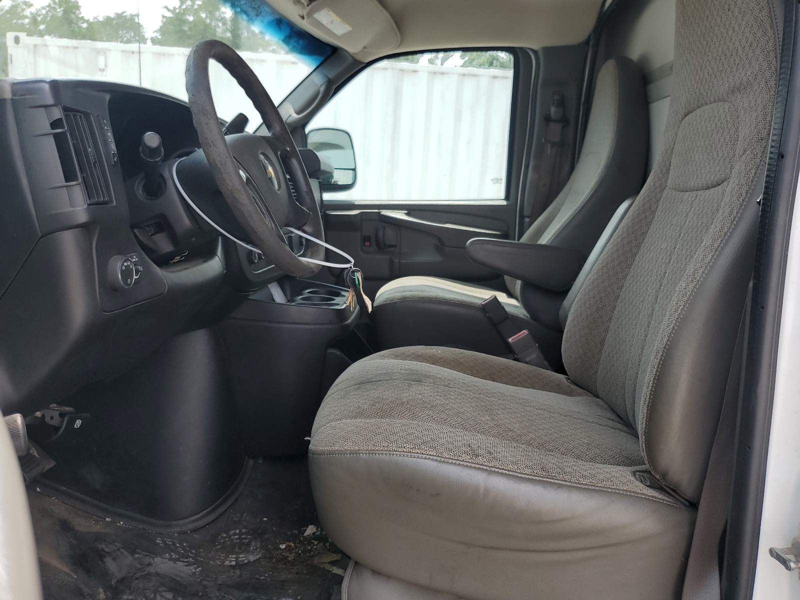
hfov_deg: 67.3
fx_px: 601
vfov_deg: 53.1
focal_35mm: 26
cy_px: 300
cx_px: 400
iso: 50
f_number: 1.5
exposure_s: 1/1429
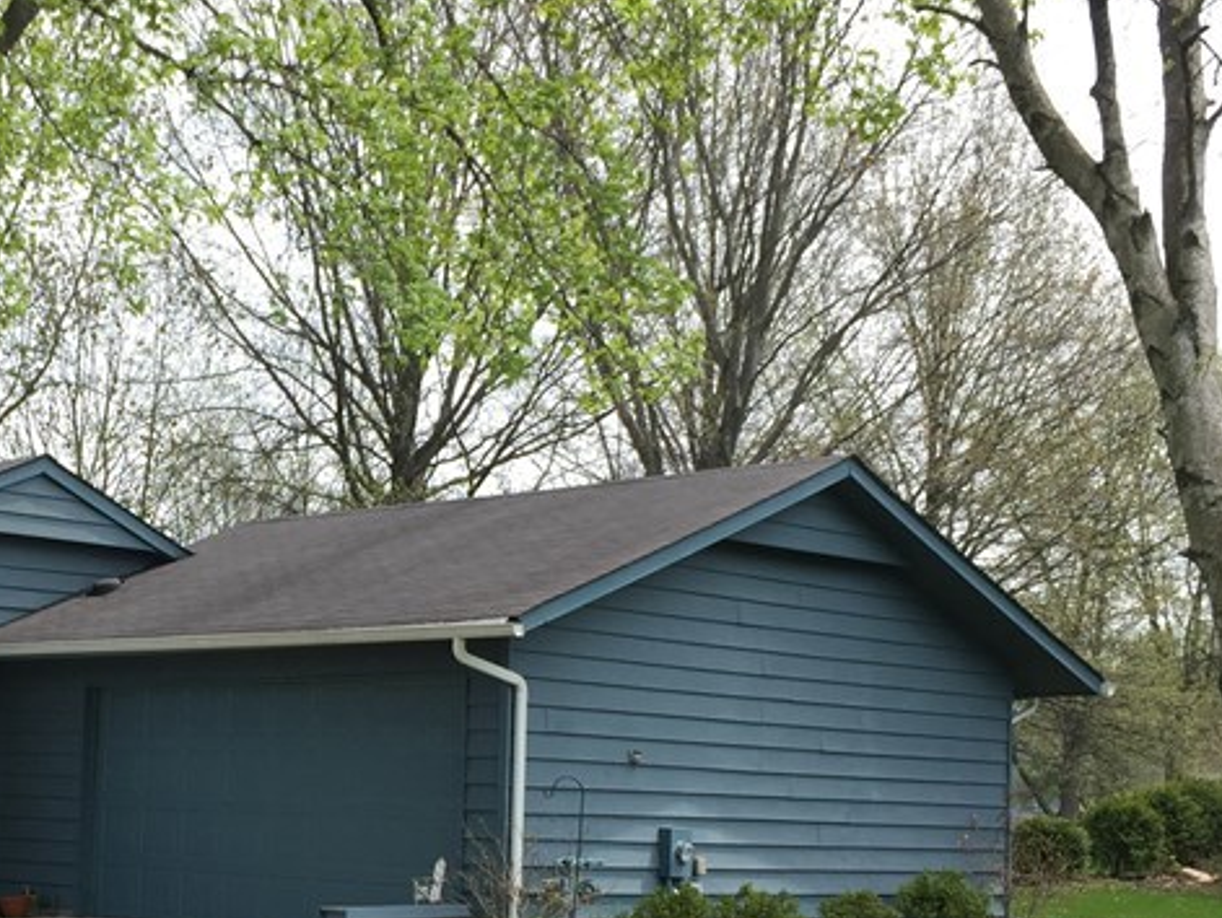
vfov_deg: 23.1
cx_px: 259
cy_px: 666
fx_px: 2226
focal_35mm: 63
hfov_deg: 30.0
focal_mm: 4.15
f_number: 2.2
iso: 32
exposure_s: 1/638
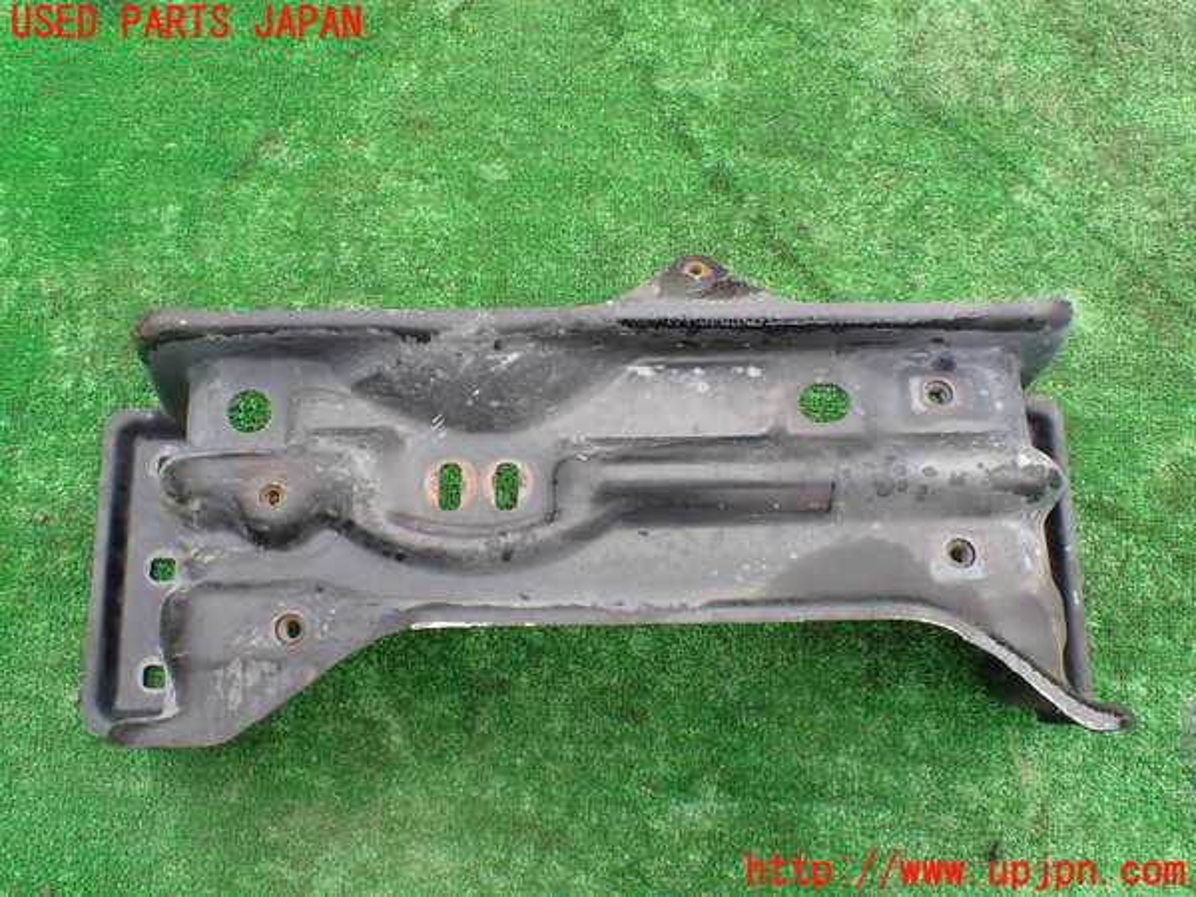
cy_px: 448
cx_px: 598
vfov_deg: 46.8
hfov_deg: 60.0
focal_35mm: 30
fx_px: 1037
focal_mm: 5.4
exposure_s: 1/160
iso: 100
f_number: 3.2
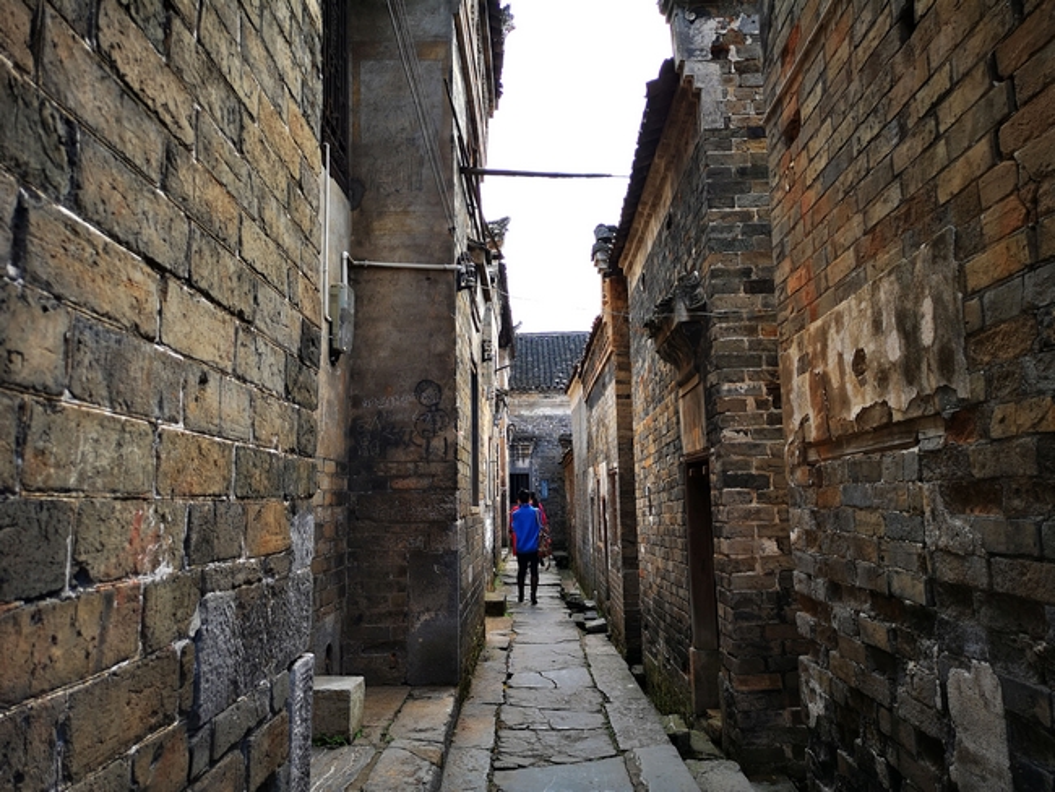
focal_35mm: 27
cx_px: 528
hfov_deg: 65.3
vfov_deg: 51.4
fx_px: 823
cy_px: 396
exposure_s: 1/368
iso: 50
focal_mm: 3.95
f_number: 1.8
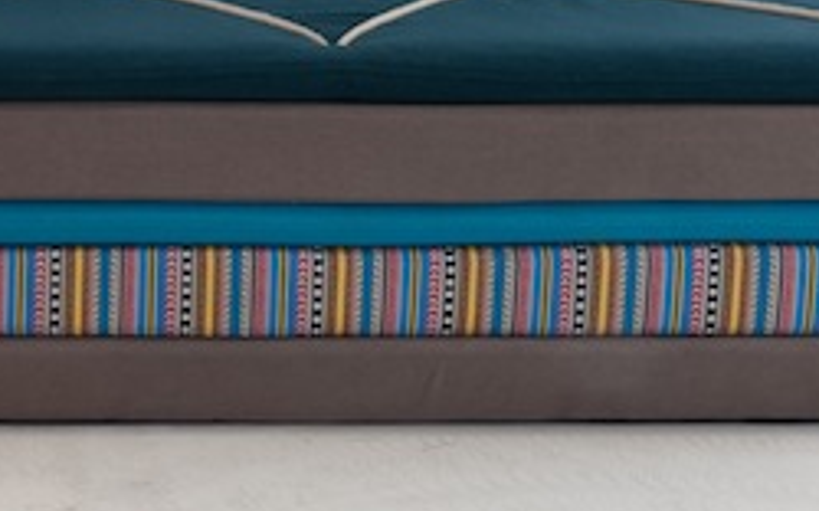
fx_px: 2030
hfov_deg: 22.2
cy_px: 84
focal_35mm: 91
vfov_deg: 14.2
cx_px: 49
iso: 200
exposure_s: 1.3
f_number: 22
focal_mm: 36
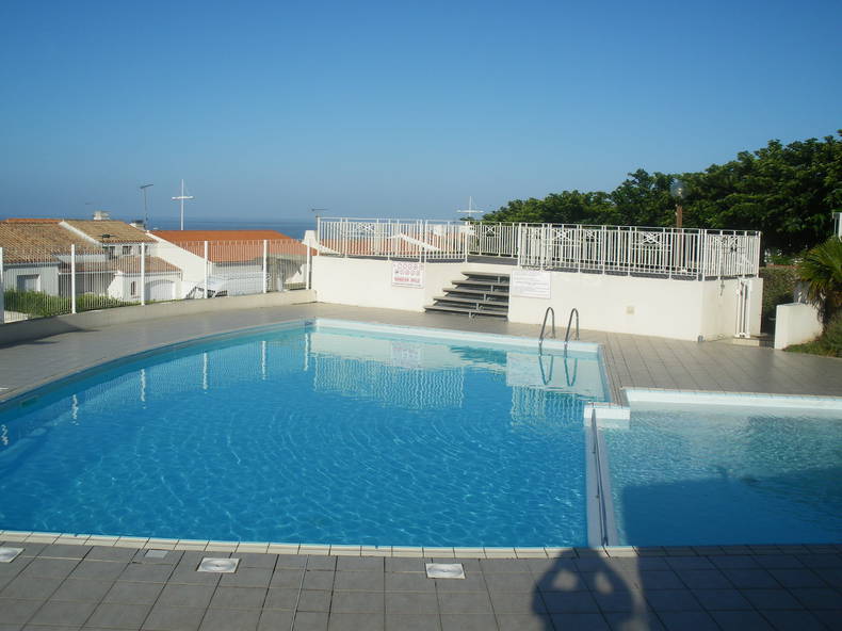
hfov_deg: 51.4
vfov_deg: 39.6
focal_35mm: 36
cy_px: 316
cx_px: 421
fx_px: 875
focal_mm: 6.3
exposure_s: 1/500
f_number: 5.4
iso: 80
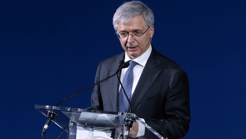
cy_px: 73
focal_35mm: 316
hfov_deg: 6.8
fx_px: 2061
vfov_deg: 3.8
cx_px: 123
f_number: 3.5
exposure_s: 1/250
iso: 400
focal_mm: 300
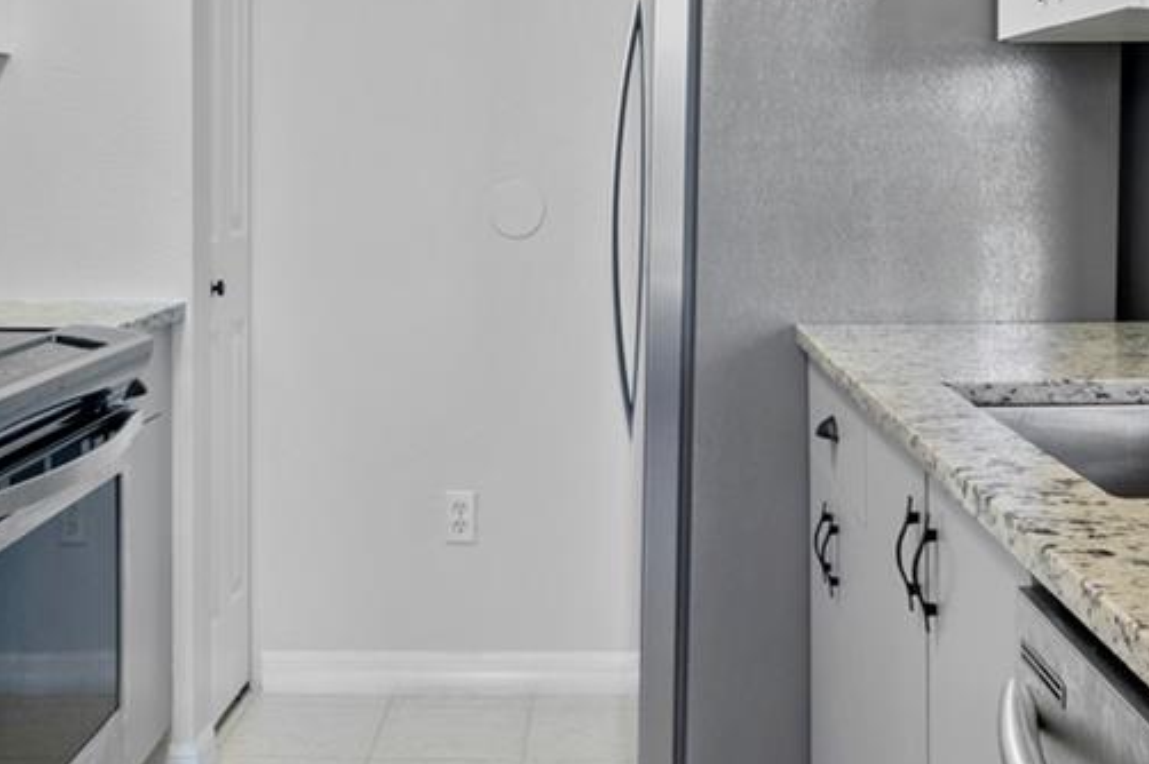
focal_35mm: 51
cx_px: 611
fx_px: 1627
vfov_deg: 26.0
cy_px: 162
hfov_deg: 38.9
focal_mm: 16
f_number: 9
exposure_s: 1/3
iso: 100
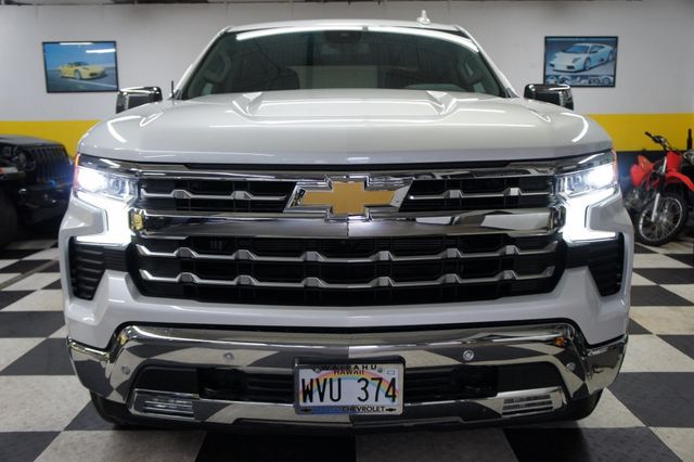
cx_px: 347
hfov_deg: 57.2
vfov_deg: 39.9
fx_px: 636
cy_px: 231
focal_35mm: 33
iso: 250
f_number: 4
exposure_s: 1/40
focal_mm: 22
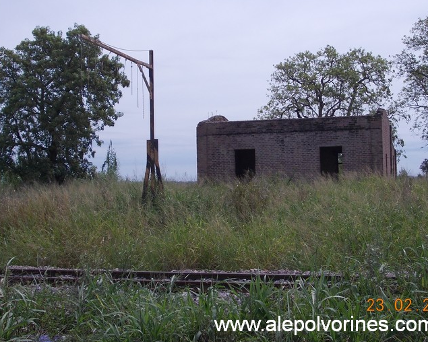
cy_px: 158
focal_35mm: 60
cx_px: 227
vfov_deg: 25.4
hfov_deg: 31.4
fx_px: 760
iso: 80
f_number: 7.2
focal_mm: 7.2
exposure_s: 1/320
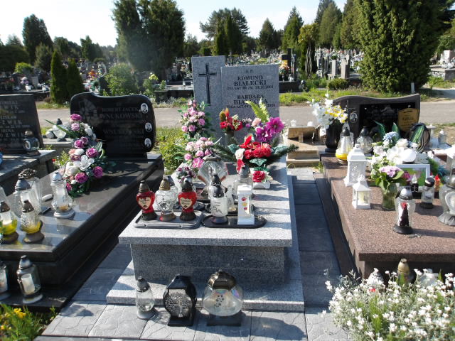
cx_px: 228
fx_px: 355
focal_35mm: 27
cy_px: 170
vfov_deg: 51.4
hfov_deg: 65.3
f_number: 3
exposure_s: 1/734
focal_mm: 4.9
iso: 100
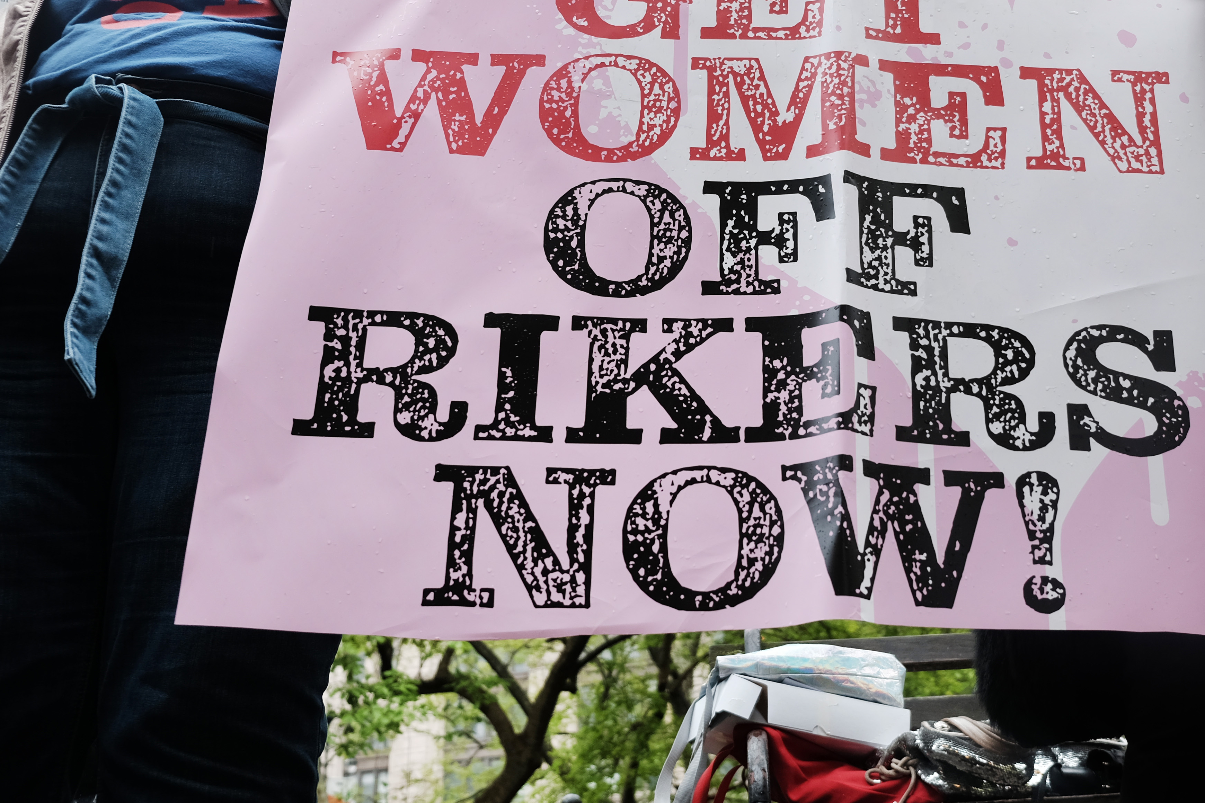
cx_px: 776
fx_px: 1272
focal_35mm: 38
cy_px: 327
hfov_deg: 50.0
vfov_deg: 34.9
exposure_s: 1/210
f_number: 2.8
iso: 200
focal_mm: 18
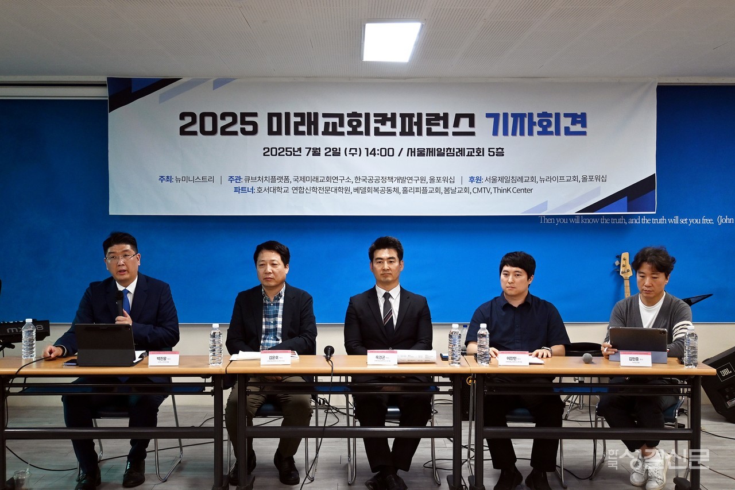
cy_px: 245
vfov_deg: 29.9
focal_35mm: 45
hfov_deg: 43.6
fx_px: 919
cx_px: 368
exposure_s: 1/125
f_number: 4.8
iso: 720
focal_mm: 30
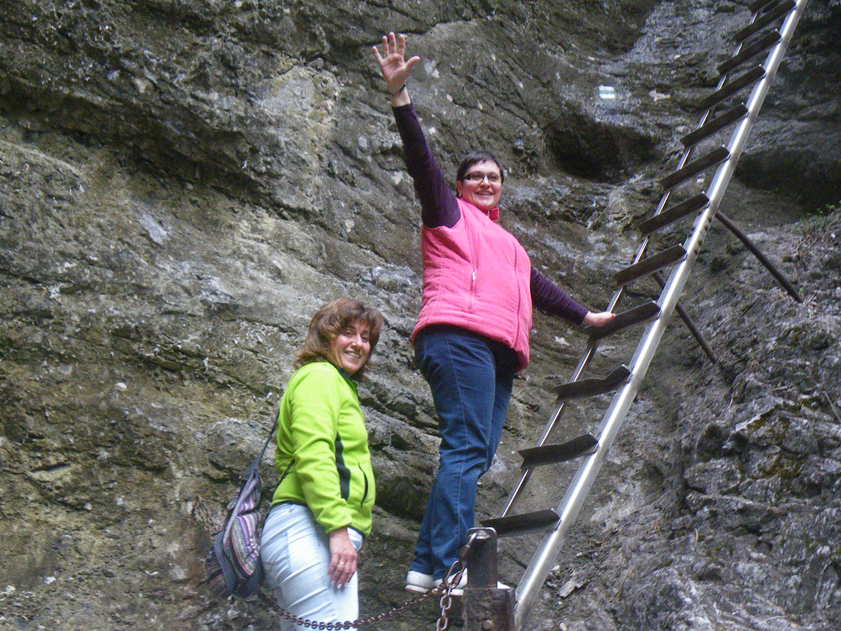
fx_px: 923
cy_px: 408
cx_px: 413
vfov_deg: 37.4
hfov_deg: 49.0
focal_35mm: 38
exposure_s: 1/50
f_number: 3.5
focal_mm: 5
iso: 400
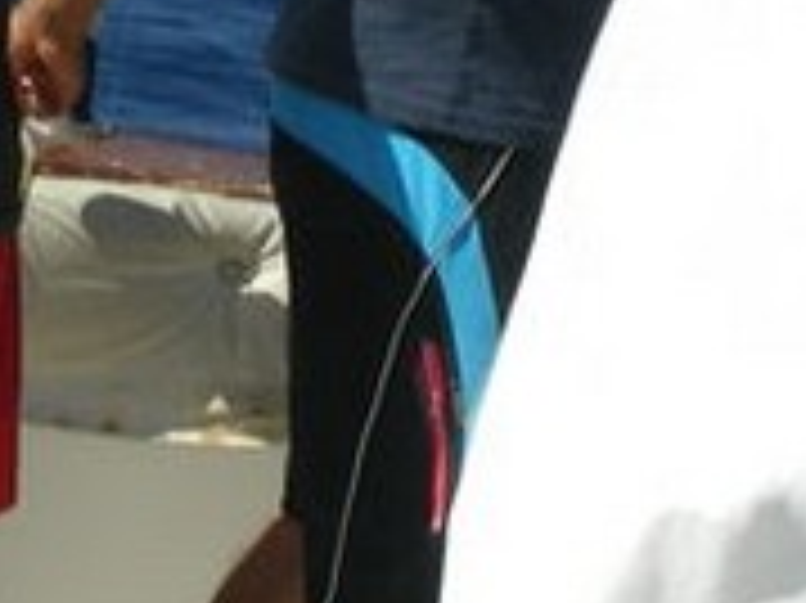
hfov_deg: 10.6
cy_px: -18
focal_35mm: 187
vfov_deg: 7.9
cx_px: 257
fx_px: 4351
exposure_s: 1/400
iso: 50
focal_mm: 9.3
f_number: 5.6
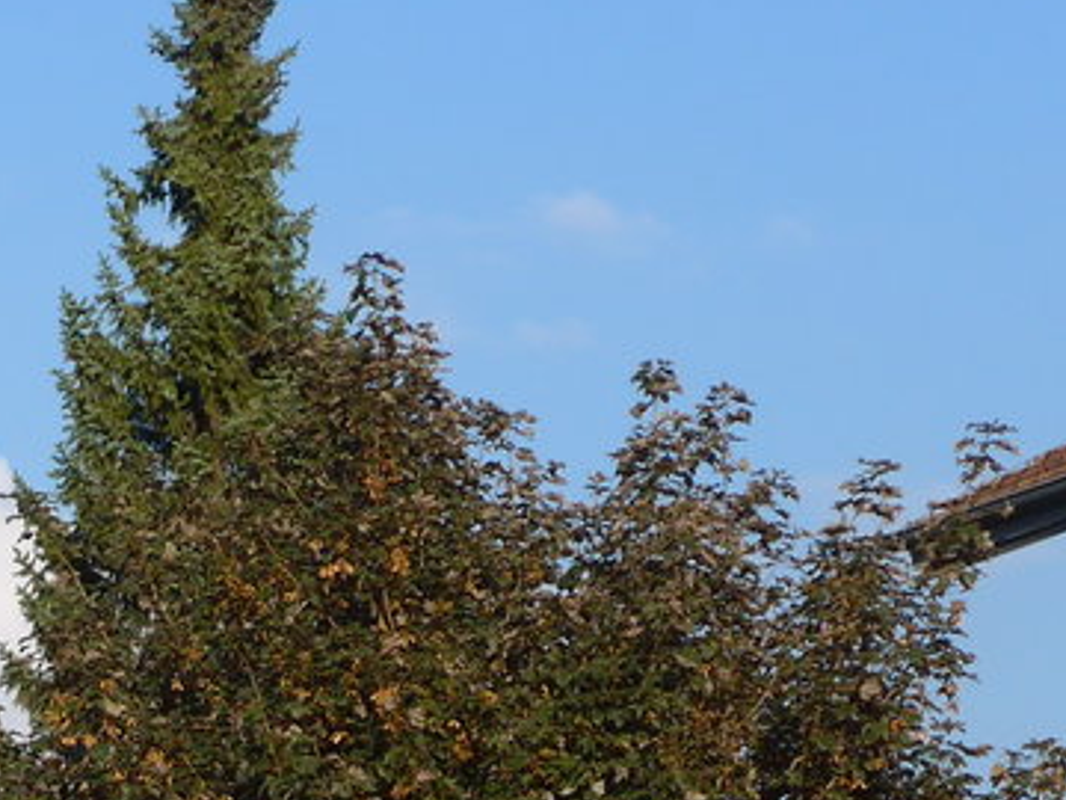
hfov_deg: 8.9
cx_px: -136
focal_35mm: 220
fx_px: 6775
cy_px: 1271
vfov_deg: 6.6
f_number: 3.9
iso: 80
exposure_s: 1/640
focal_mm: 13.4
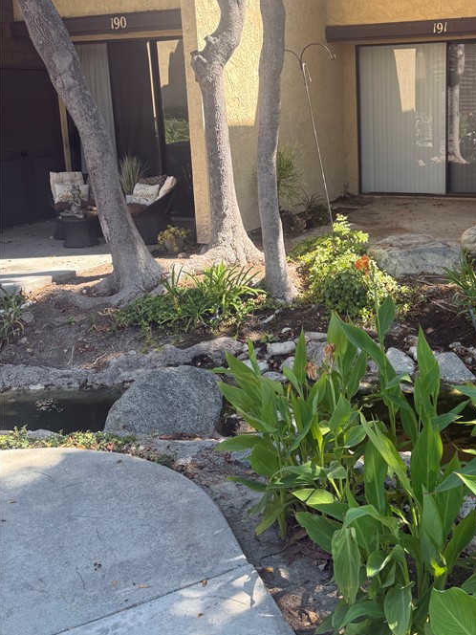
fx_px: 678
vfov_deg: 49.5
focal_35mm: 37
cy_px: 229
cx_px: 365
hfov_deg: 37.6
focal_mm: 6.76
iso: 100
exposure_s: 1/543
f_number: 1.78
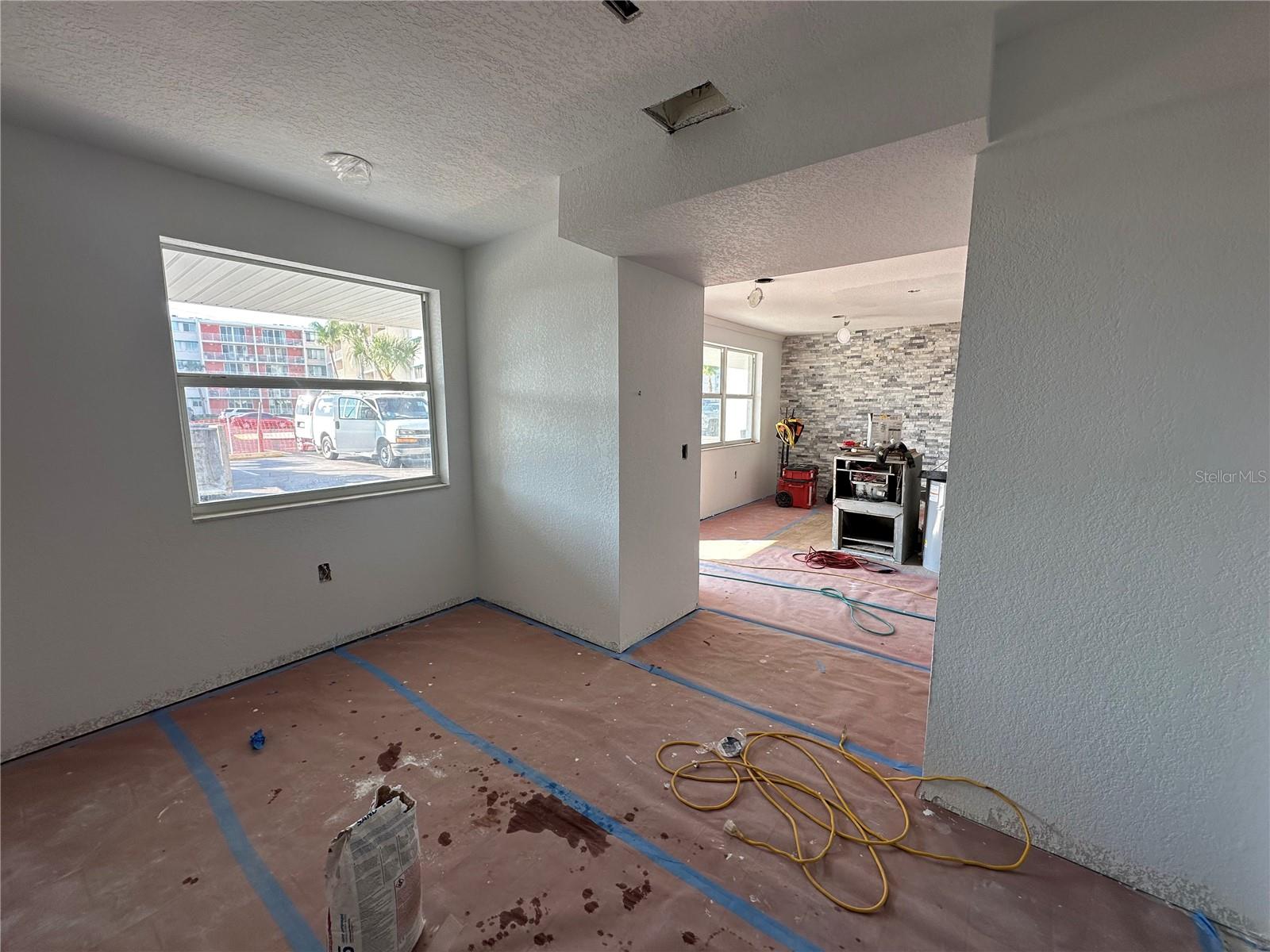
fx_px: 514
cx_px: 635
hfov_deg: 102.1
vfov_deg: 85.7
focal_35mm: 14
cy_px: 476
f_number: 2.2
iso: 40
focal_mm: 2.22
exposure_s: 1/133
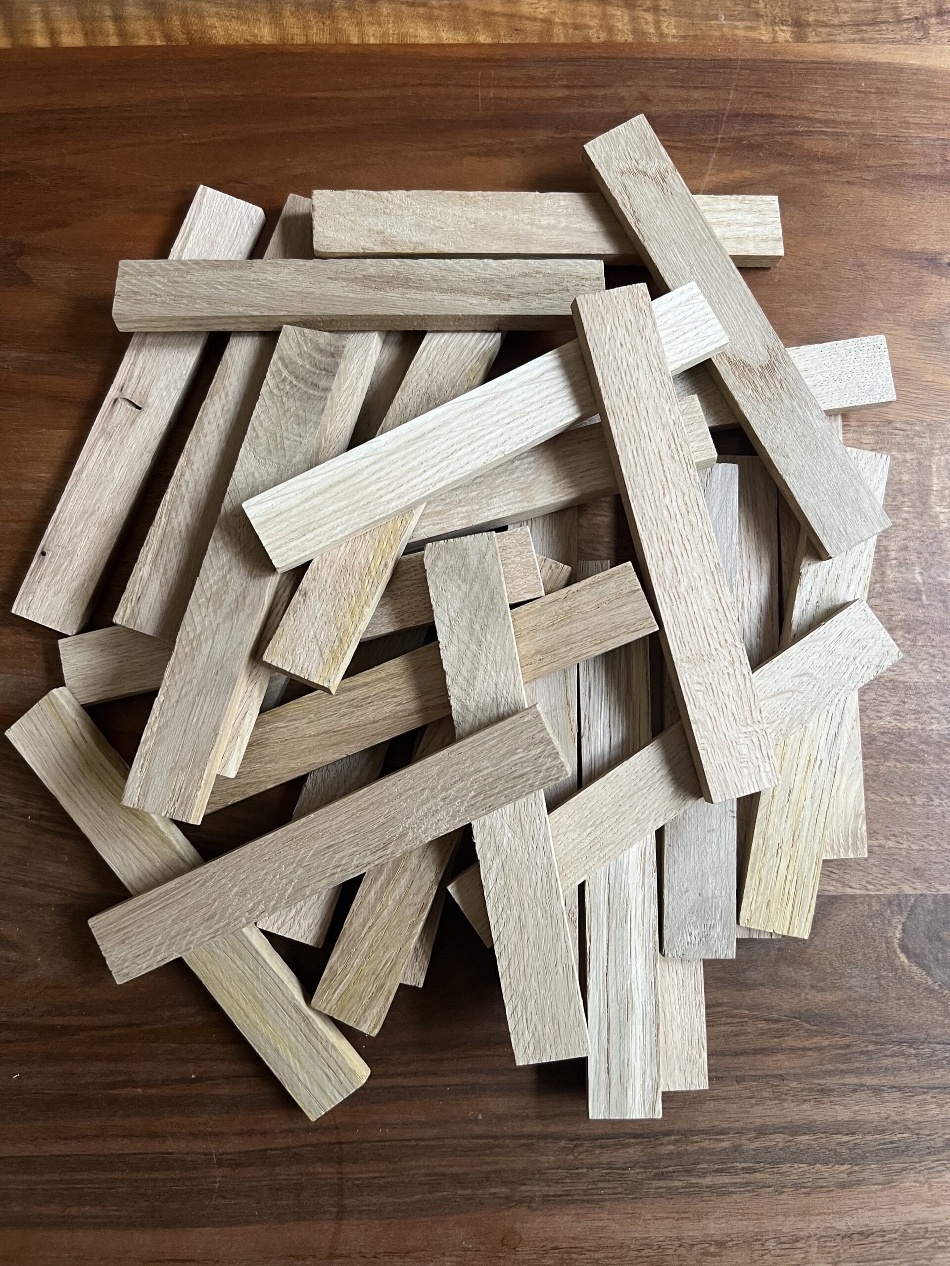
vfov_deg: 67.3
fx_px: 951
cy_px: 633
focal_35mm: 26
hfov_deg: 53.1
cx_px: 475
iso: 500
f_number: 1.5
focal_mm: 5.7
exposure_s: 1/60
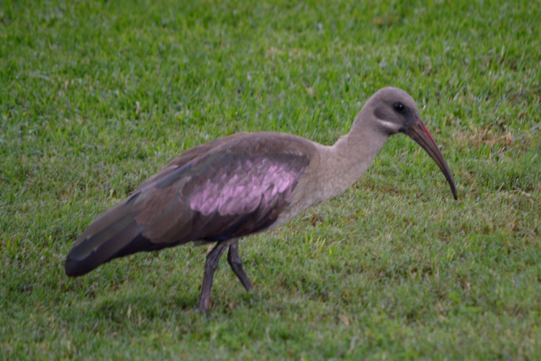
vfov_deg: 4.6
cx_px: 270
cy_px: 180
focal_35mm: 300
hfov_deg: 6.9
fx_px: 4508
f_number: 5.6
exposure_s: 1/125
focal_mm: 200
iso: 400
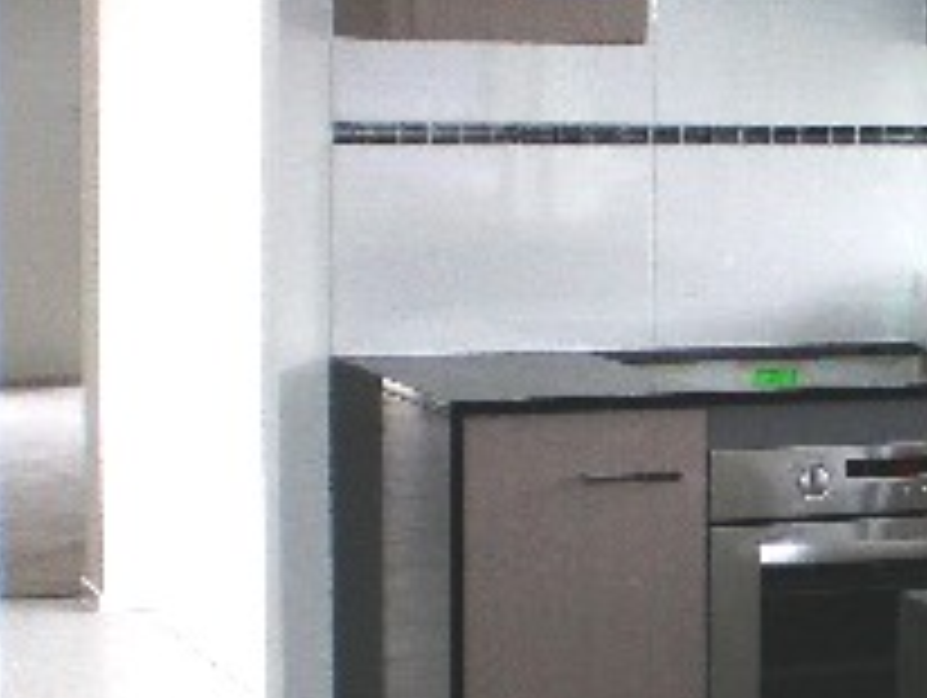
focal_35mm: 118
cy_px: 410
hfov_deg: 15.6
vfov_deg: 12.6
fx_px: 3164
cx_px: 1292
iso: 64
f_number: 3.1
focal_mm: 6.3
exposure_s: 1/125
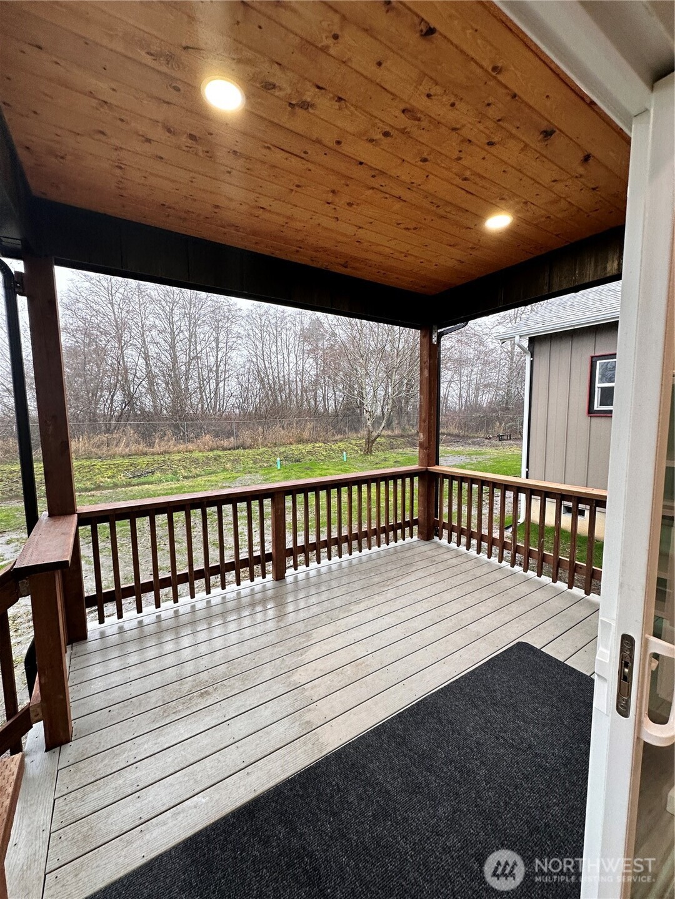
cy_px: 450
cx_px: 338
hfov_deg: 85.7
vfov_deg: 102.1
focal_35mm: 14
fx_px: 364
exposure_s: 1/120
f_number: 2.2
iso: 125
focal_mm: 2.22
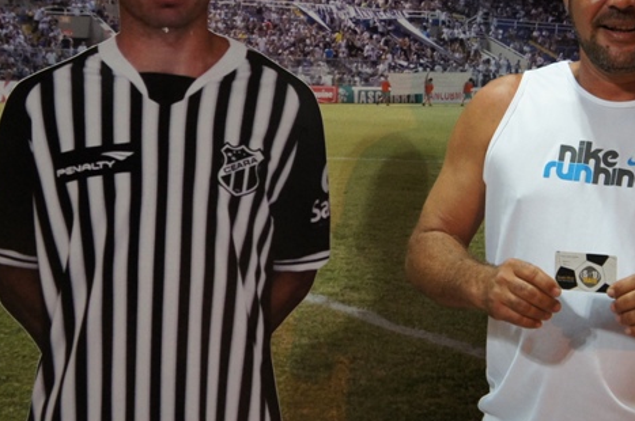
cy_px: 116
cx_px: 379
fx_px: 1495
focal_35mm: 85
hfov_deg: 23.9
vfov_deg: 16.0
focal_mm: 33
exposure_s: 1/40
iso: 1600
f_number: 4.5
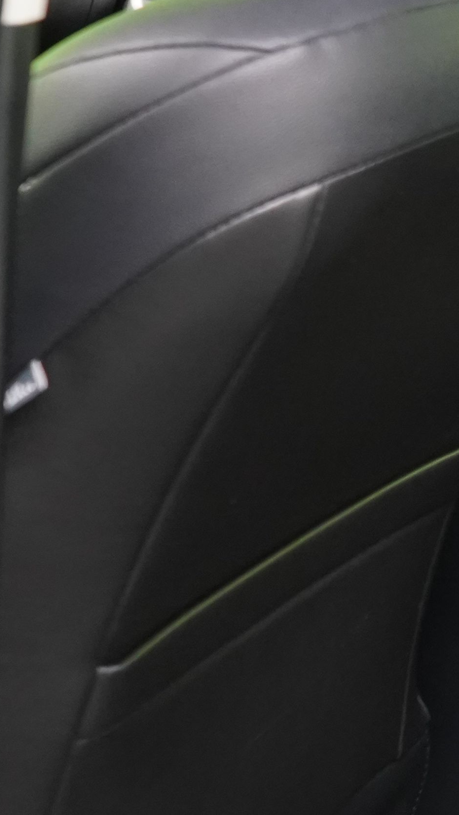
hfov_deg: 10.0
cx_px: 1142
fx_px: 2271
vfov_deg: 20.3
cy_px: 277
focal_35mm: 105
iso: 3200
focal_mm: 28
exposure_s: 1/20
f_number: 5.6
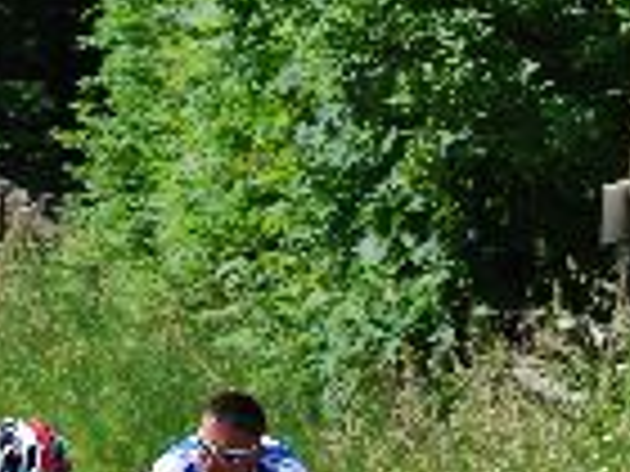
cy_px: 650
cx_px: 45
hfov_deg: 3.2
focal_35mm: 625
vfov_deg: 2.4
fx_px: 11366
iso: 100
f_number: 9
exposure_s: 1/125
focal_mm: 135
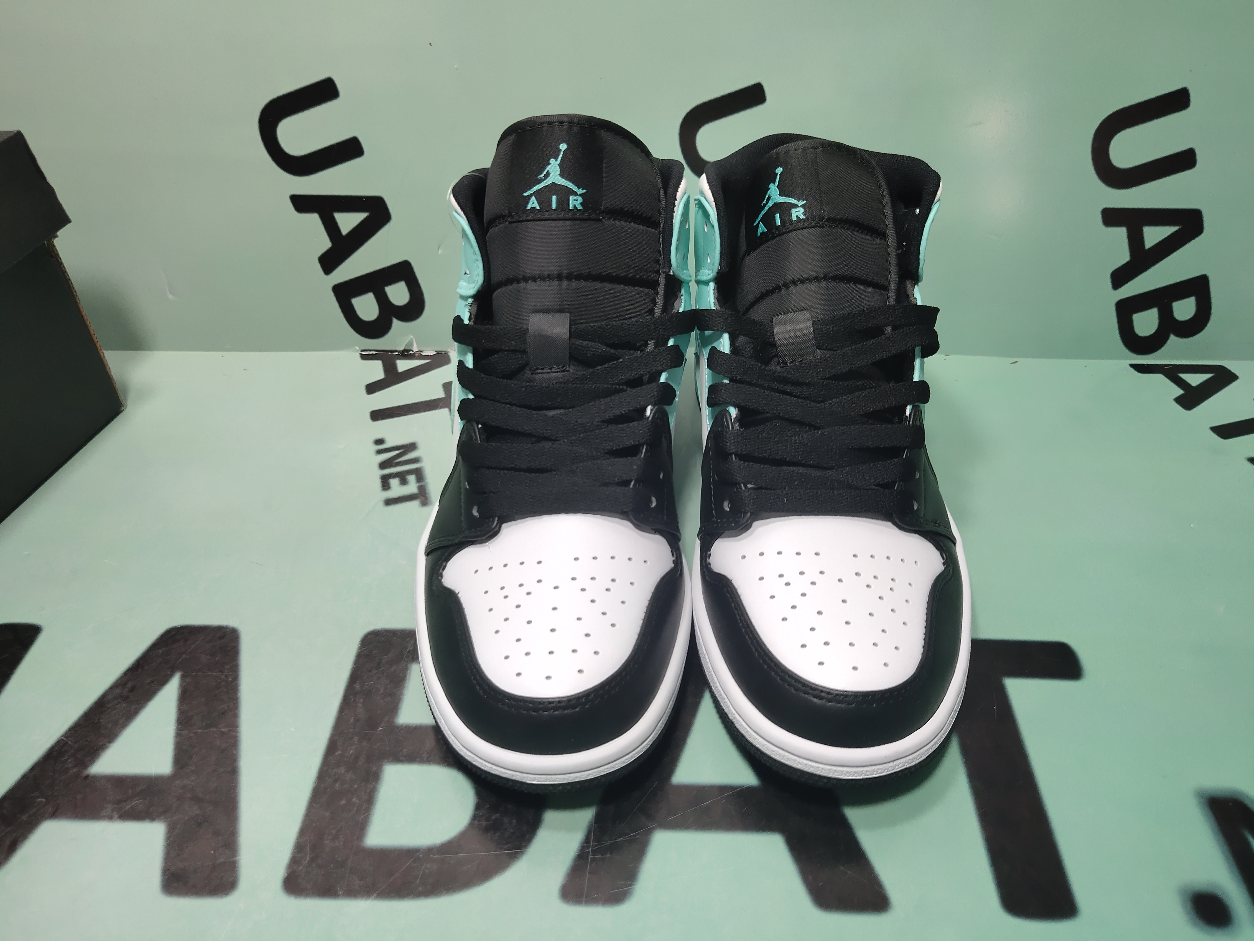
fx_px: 1087
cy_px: 470
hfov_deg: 60.0
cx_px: 627
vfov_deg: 46.8
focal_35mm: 30
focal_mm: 4.35
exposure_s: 1/100
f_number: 1.79
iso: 120
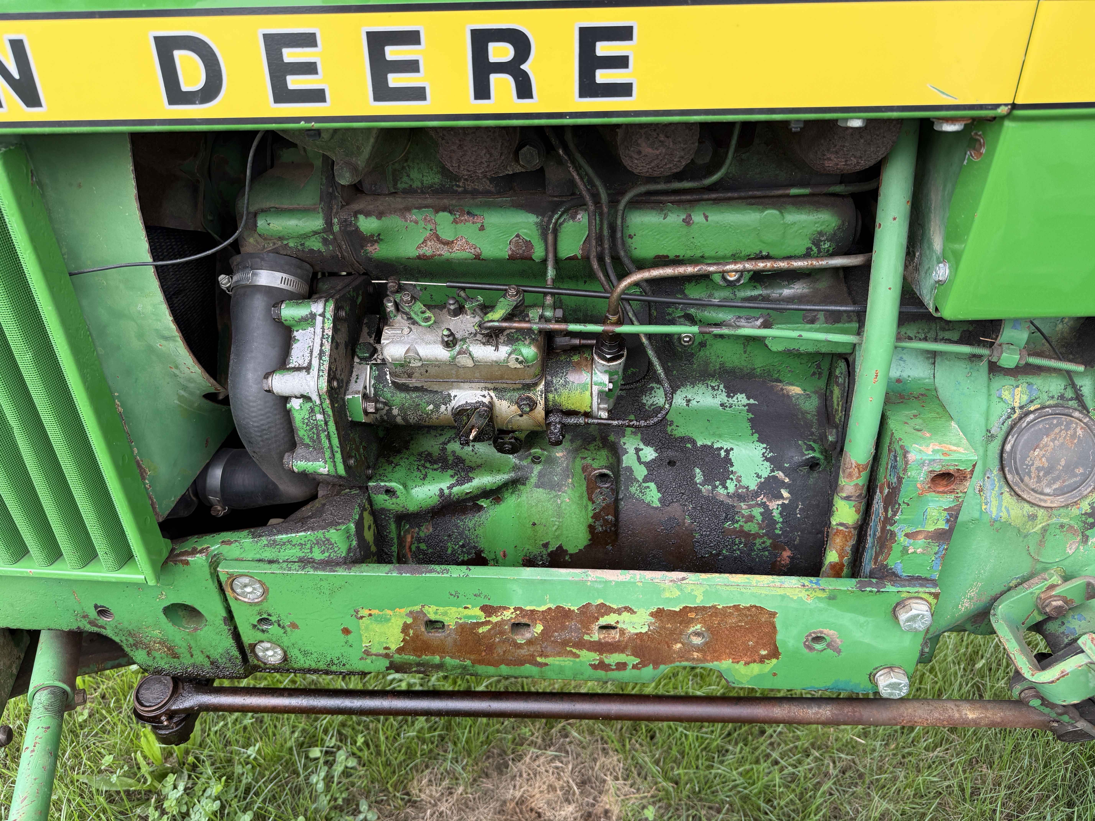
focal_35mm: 24
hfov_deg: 71.6
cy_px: 410
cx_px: 548
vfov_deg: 56.8
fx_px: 759
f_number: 1.78
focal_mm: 6.76
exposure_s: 1/419
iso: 100
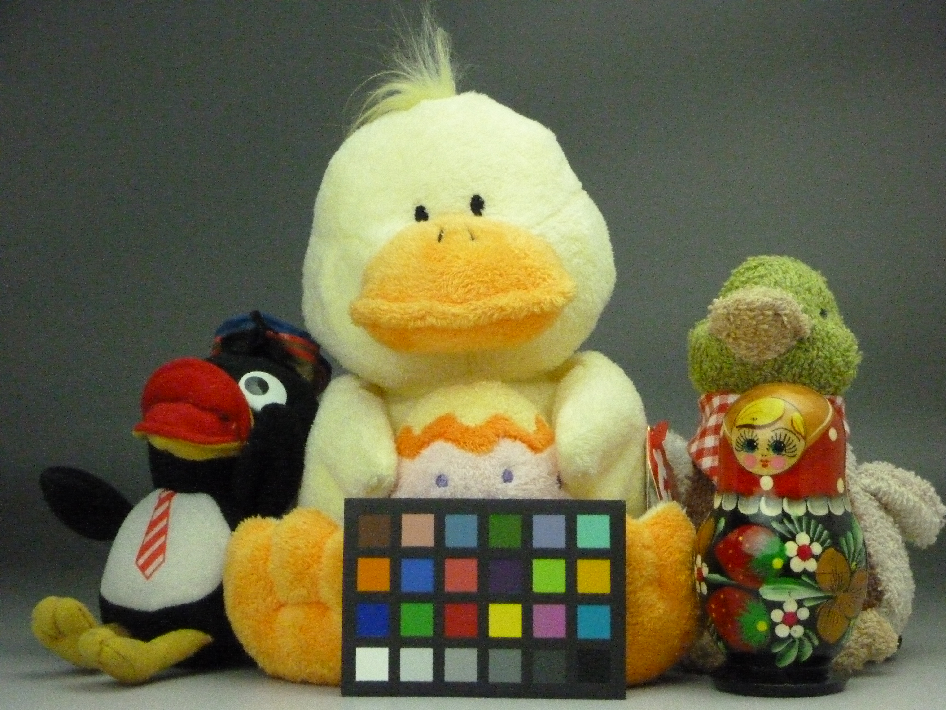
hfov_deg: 24.4
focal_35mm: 80
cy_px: 355
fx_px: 2186
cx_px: 473
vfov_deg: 18.4
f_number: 5.6
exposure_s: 1/640
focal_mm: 14.3
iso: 1600
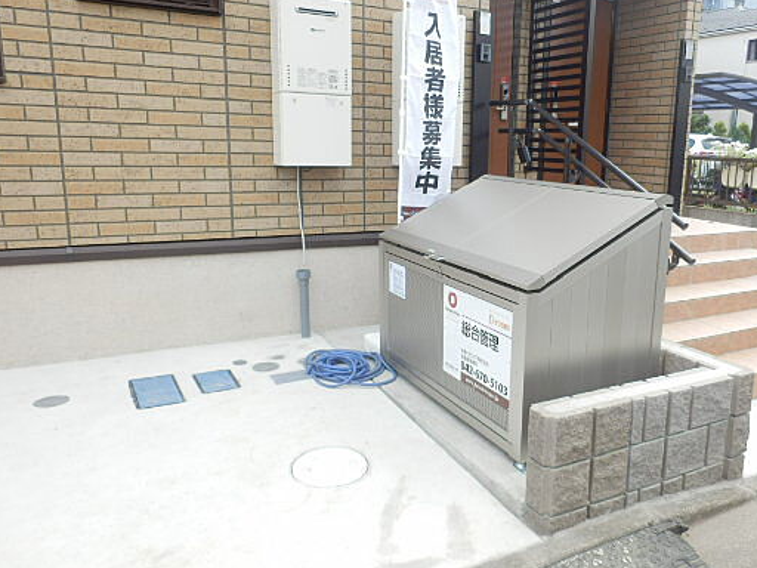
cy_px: 277
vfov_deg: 46.8
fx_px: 656
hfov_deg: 59.3
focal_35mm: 30
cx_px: 467
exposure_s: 1/200
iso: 80
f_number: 3
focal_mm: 4.2
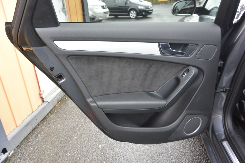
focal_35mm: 27
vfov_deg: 47.9
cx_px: 122
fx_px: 184
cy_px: 82
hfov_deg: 67.4
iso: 450
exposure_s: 1/60
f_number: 3.5
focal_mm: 10
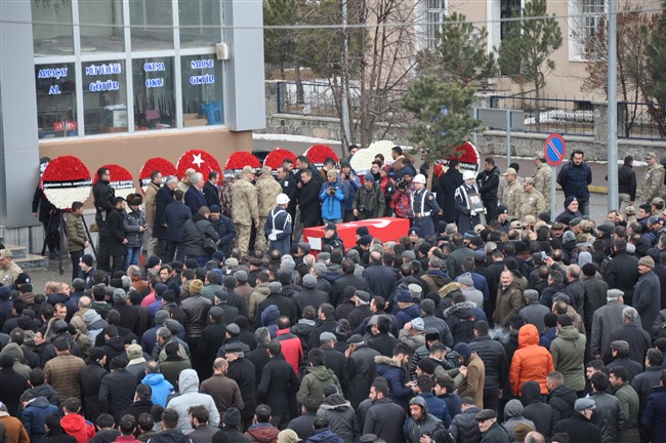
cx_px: 333
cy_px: 222
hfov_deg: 13.1
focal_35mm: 158
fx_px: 2911
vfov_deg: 8.7
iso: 400
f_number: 5.6
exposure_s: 1/200
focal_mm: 105
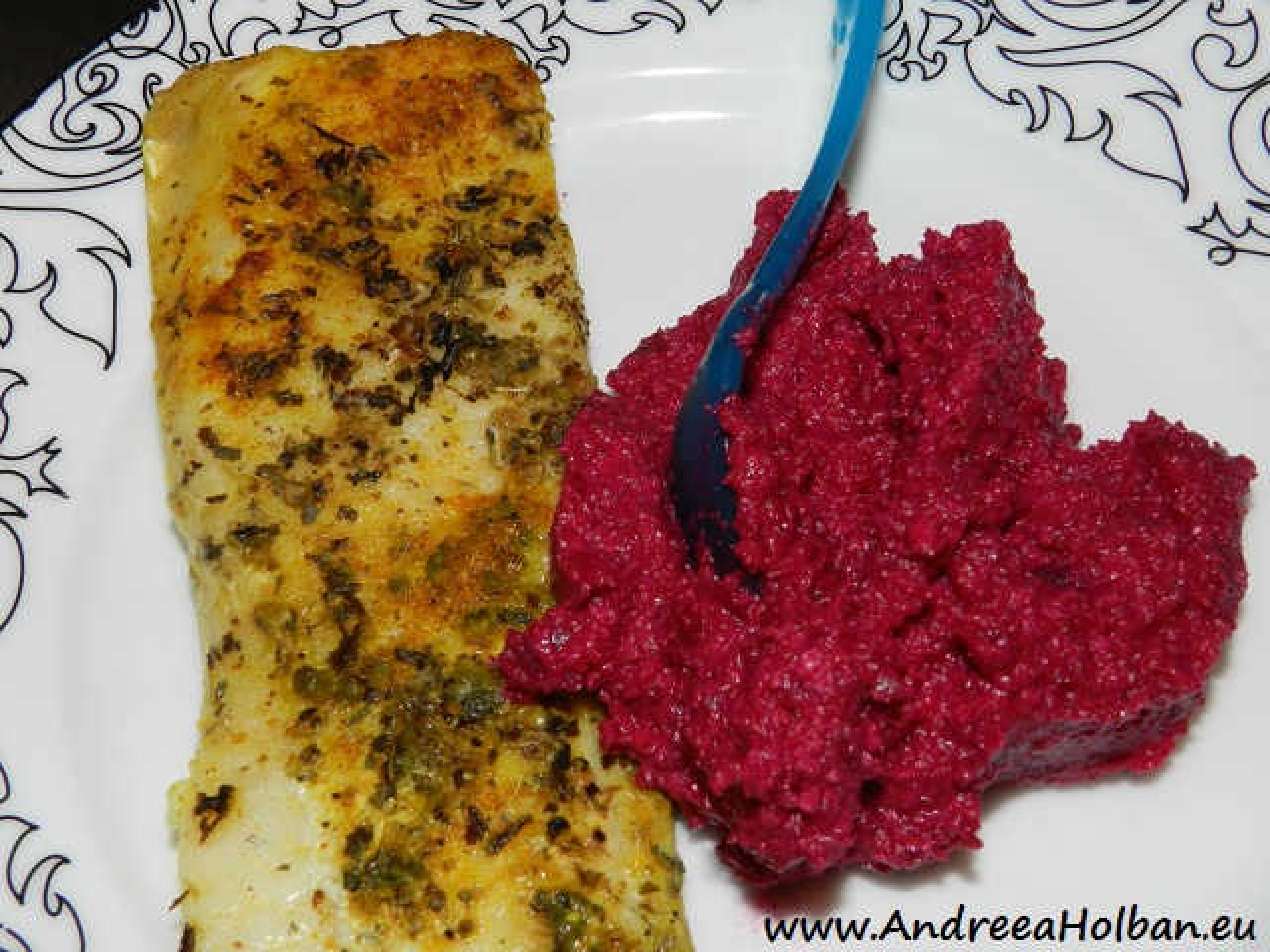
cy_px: 476
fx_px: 1688
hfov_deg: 41.2
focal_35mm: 46
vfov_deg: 31.5
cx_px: 635
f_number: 6.3
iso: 200
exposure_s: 1/30
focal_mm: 8.1
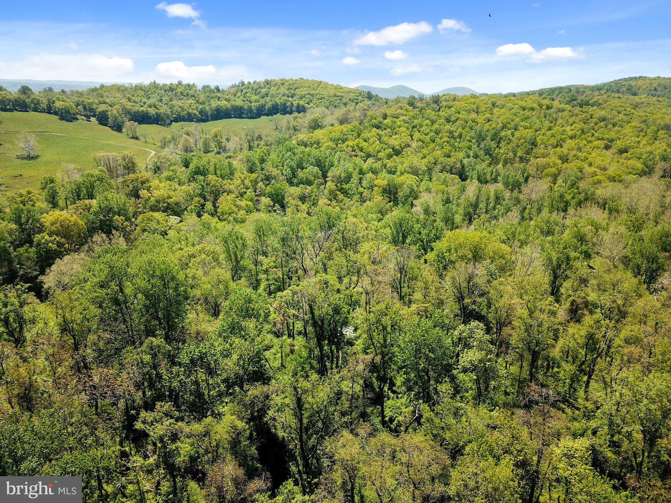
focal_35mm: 26
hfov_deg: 67.3
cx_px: 336
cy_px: 252
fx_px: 504
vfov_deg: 53.1
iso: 100
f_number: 2.2
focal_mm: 4.73
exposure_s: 1/640
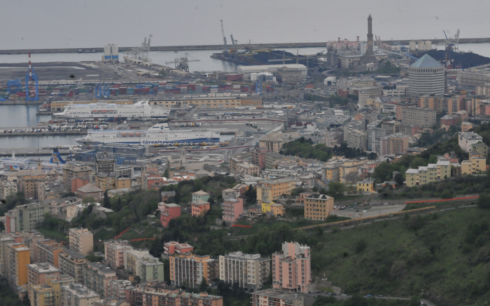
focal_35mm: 161
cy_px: 150
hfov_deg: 13.0
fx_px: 2143
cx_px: 245
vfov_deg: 8.2
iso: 1000
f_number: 16
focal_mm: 105
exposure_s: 1/320
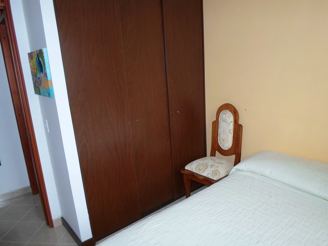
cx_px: 164
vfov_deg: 54.9
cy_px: 123
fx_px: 237
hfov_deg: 69.4
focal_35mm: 25
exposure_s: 1/30
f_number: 2.5
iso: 120
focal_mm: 4.5
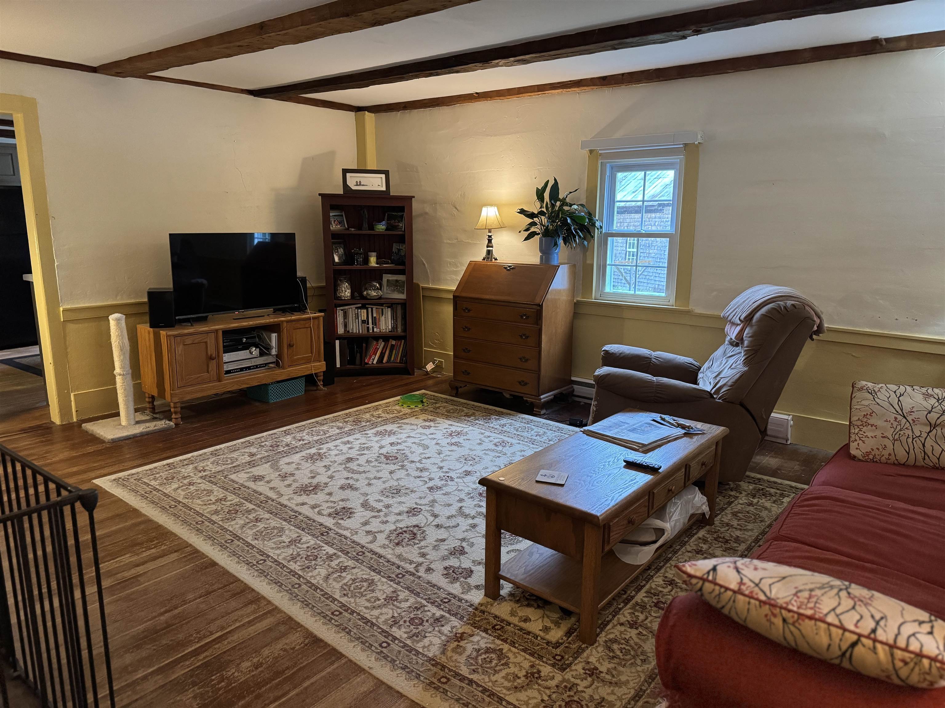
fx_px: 655
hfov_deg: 71.6
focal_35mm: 24
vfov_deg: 56.8
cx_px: 472
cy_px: 354
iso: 800
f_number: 1.78
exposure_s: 1/60
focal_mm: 6.76
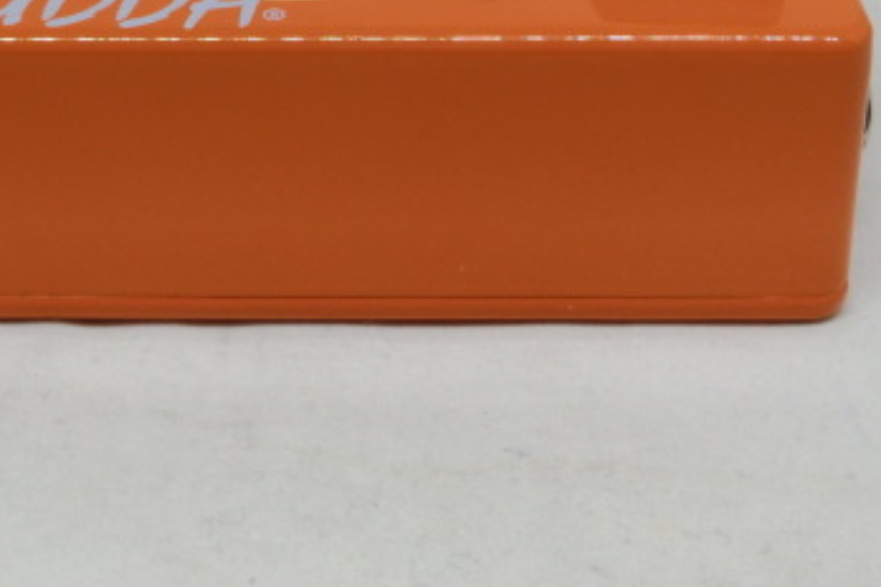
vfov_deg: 15.6
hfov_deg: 23.5
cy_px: -15
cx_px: 301
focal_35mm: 86
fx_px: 2104
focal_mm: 8
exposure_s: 1/125
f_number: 4.4
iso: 125
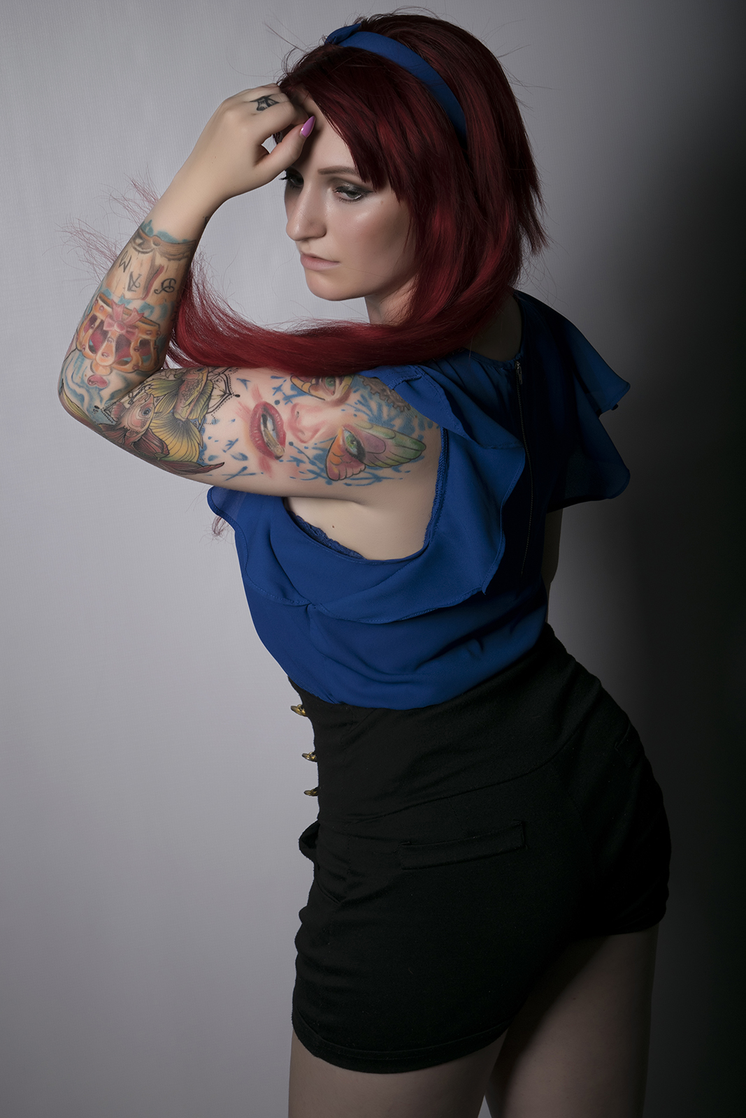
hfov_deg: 16.6
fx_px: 2564
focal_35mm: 82
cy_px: 559
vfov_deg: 24.6
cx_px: 373
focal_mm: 55
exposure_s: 1/200
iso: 100
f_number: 11
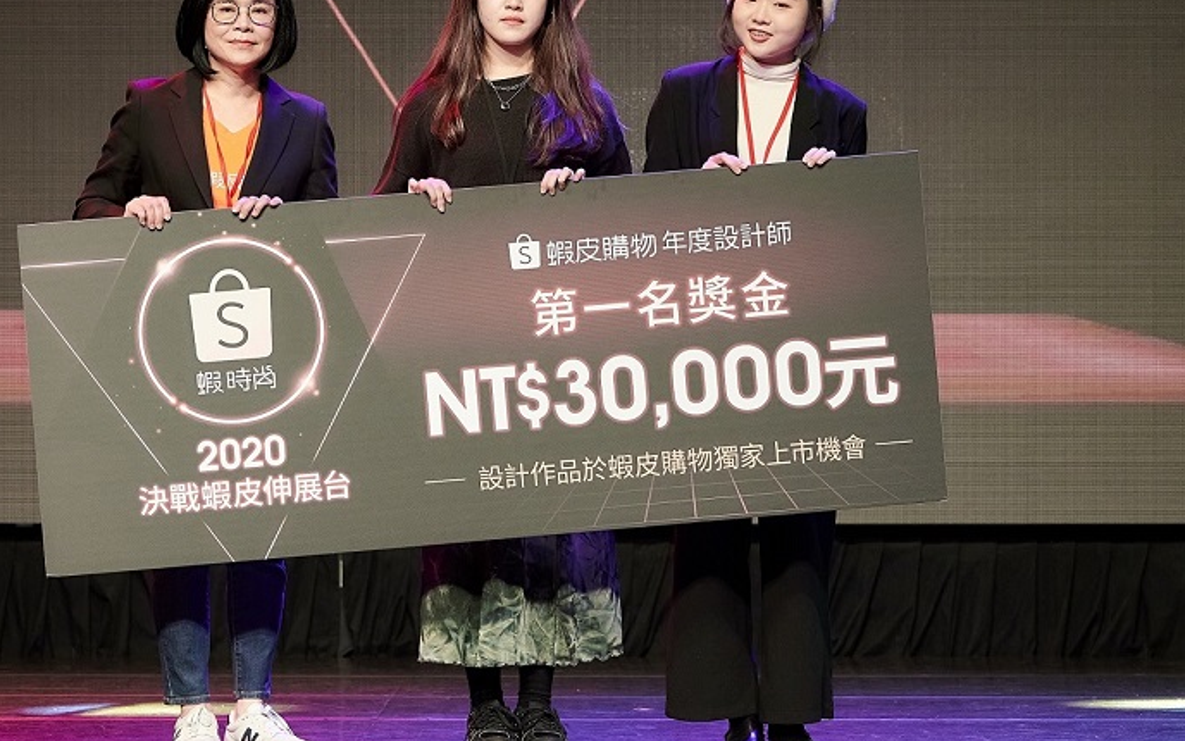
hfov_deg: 9.4
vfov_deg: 5.9
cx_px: 529
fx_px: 7234
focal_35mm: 224
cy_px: 295
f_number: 5
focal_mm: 160
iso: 4000
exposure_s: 1/200
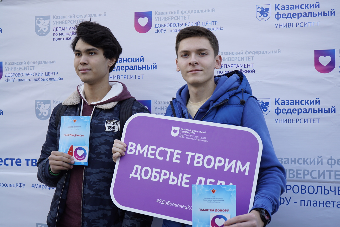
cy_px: 114
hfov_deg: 40.3
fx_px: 463
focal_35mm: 49
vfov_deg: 27.6
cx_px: 170
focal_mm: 49
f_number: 7.1
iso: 100
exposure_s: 1/80
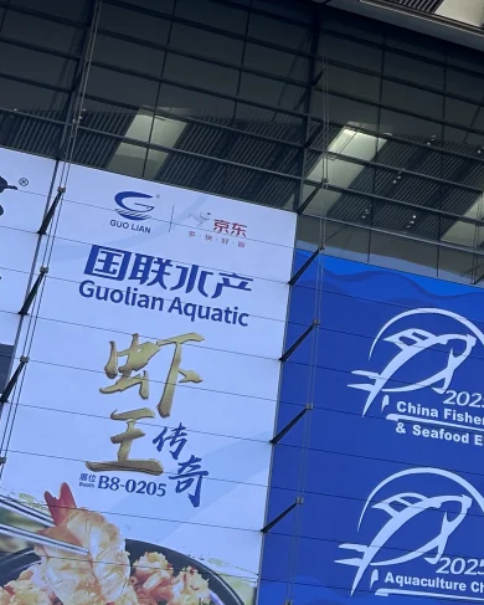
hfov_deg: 19.3
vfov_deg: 24.5
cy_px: 35
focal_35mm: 75
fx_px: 1342
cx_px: 580
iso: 50
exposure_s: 1/1209
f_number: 1.5
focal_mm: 5.7
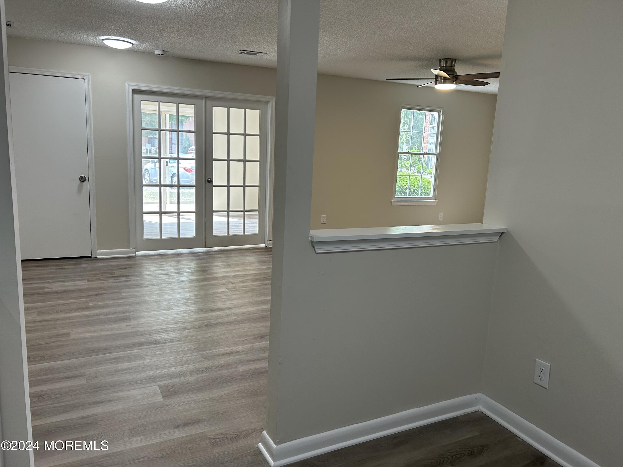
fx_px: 468
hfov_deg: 67.3
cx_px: 312
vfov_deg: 53.1
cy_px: 234
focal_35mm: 26
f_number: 1.5
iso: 80
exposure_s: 1/120
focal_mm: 5.7
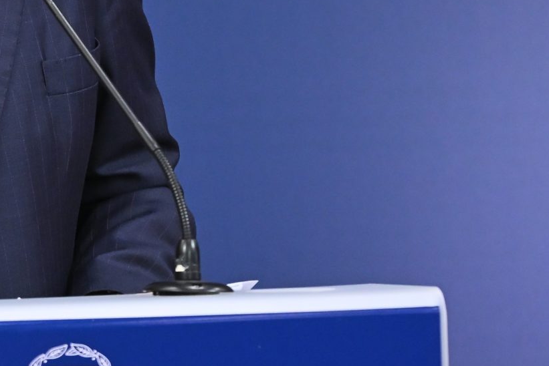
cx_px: -1
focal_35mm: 748
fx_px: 11410
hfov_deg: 2.8
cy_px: 8
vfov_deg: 1.8
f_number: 5.6
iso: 4500
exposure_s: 1/200
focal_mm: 240
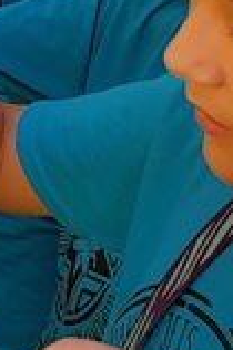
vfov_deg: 11.2
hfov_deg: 7.1
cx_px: -424
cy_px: -224
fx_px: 1703
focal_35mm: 175
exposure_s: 1/130
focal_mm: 4.3
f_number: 2.4
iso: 50
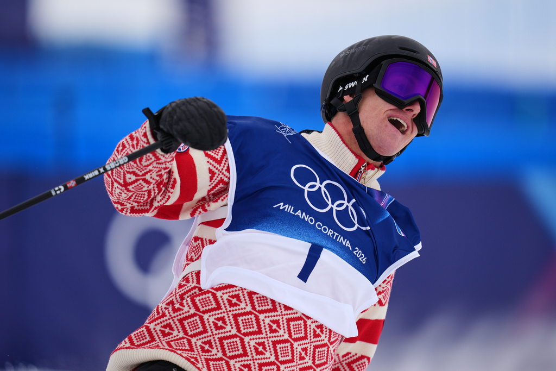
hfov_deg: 5.2
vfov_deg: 3.4
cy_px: 186
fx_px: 6178
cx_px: 278
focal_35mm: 400
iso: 200
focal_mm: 400
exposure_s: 1/3200
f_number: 2.8
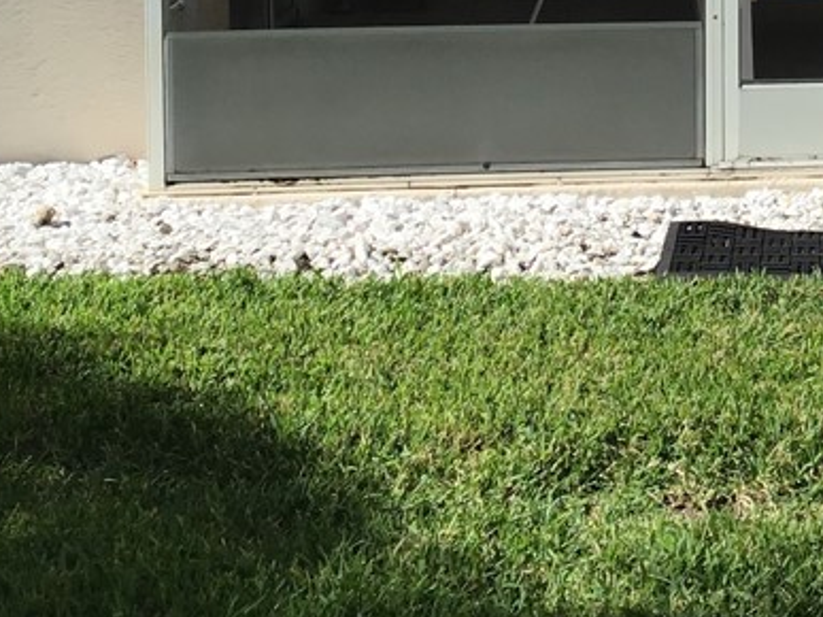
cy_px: -128
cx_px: 751
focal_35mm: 82
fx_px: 1949
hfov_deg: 23.2
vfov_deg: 17.2
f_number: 2.4
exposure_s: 1/1164
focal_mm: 3.3
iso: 25
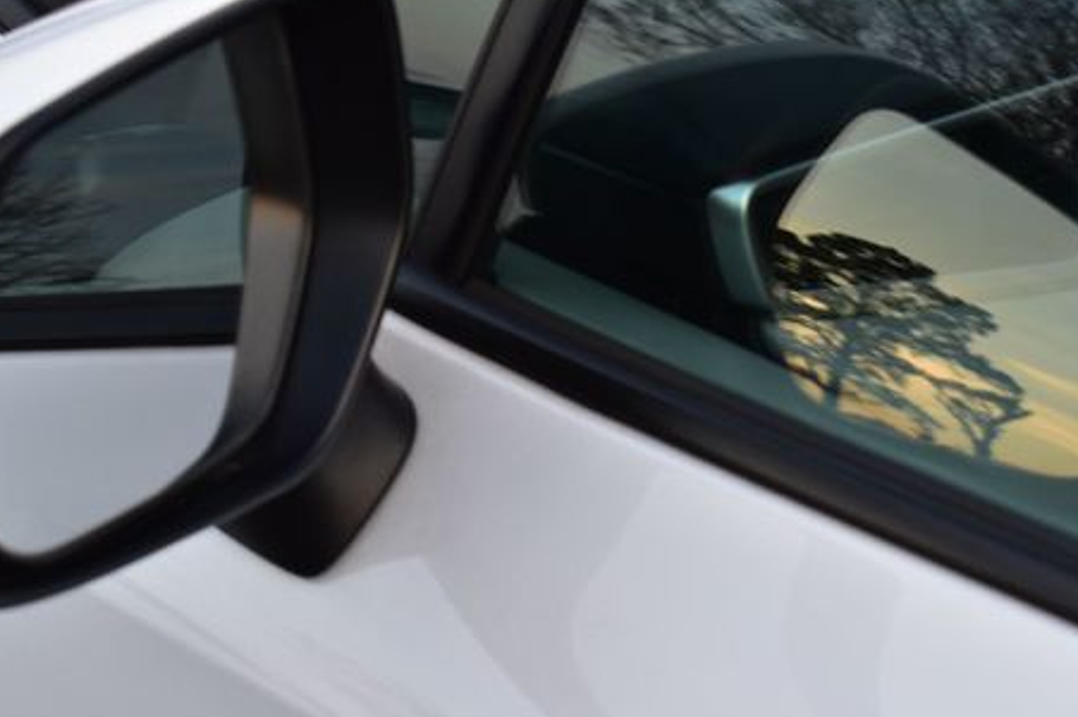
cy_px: 363
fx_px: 2864
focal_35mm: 96
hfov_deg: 21.3
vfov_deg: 14.3
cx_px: 397
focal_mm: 45
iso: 400
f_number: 7.1
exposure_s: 1/30
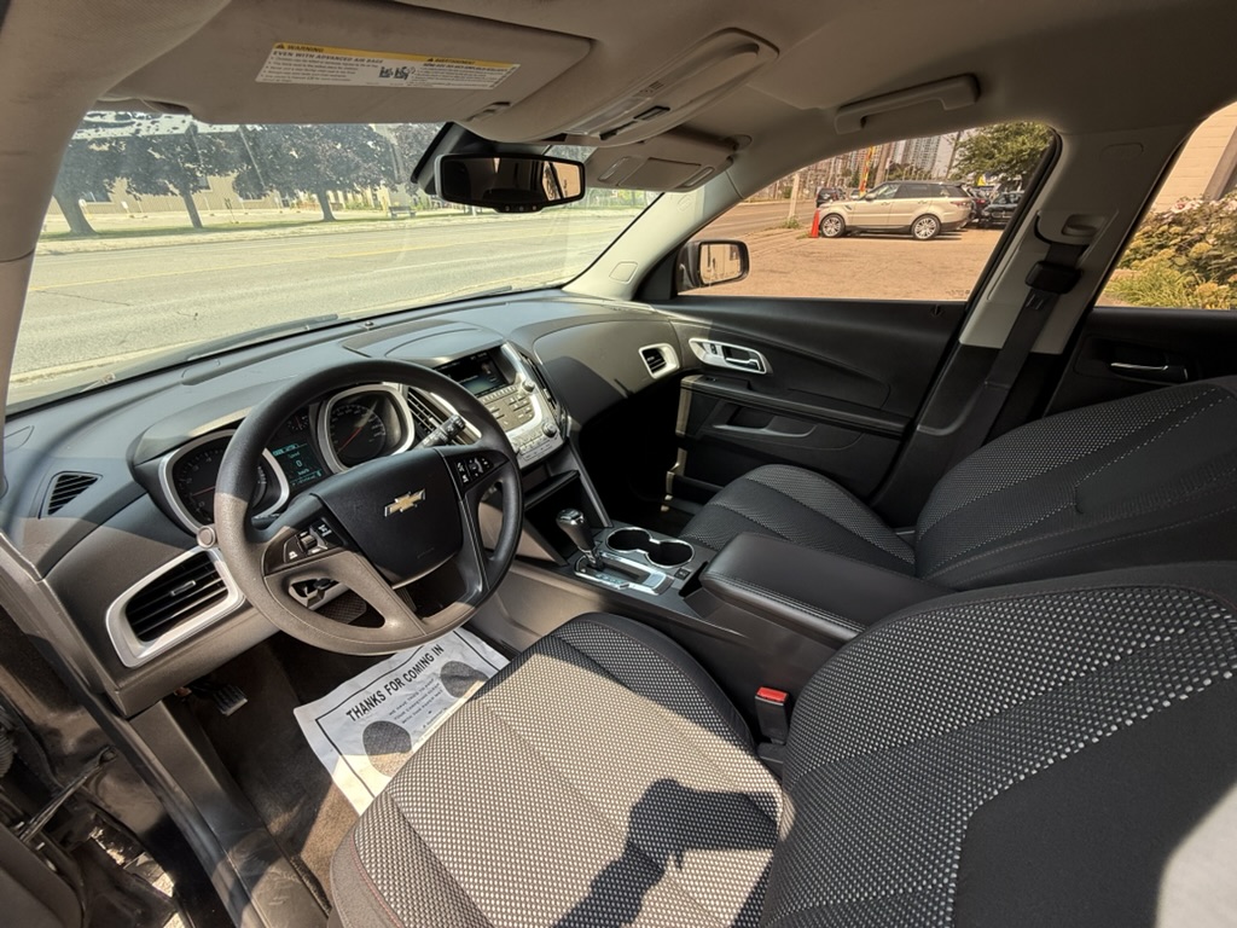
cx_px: 618
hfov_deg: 102.1
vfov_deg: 85.7
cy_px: 464
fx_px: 500
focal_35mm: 14
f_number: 2.2
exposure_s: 1/200
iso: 64
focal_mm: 2.22
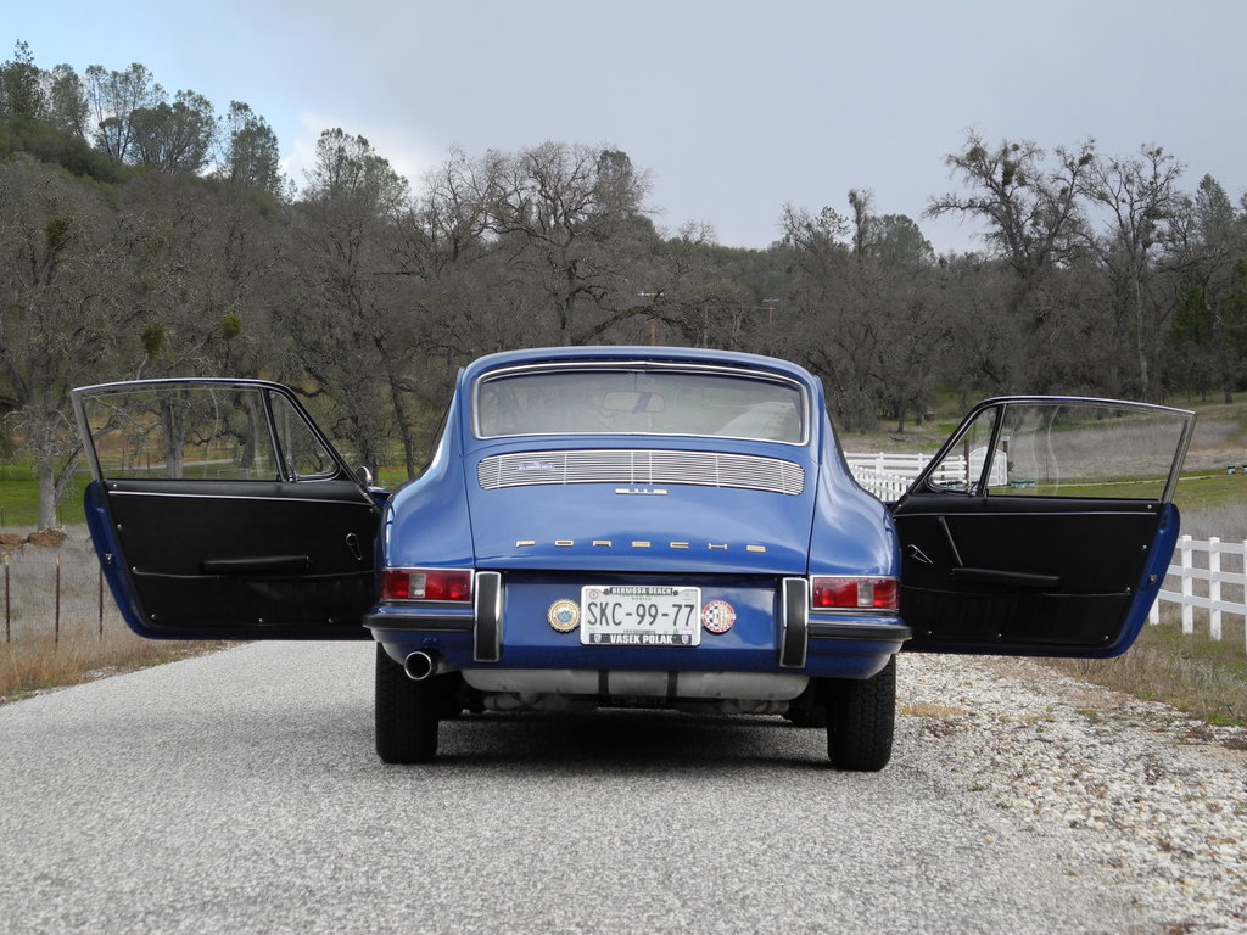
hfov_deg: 23.0
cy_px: 468
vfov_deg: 17.4
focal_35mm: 85
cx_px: 624
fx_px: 3062
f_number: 4
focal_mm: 18.1
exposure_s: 1/302
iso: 100
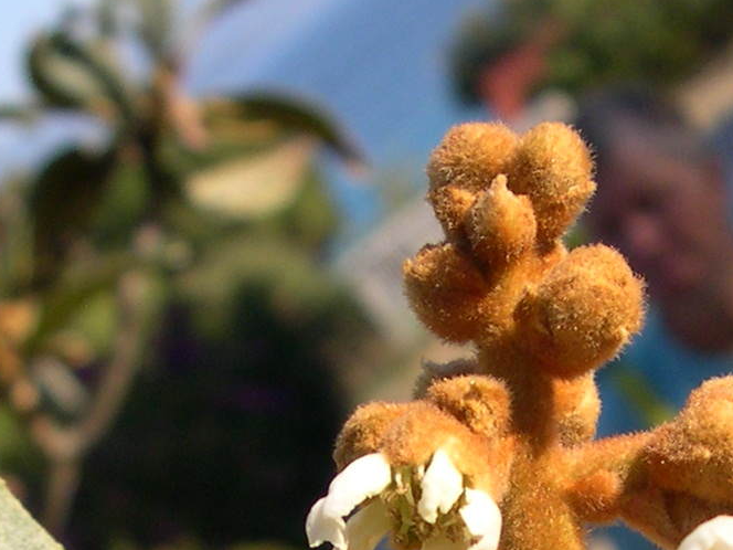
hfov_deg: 15.1
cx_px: 514
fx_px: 2753
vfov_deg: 11.1
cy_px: 724
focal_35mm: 130
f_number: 7.6
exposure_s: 1/121
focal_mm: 8
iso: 100
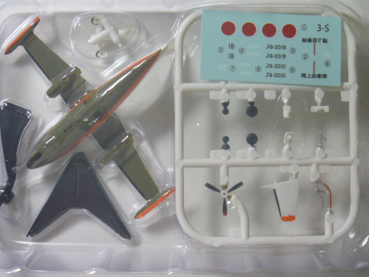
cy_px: 131
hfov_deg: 33.8
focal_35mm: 57
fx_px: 608
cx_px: 184
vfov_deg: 25.7
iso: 200
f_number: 3.8
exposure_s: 1/40
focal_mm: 9.6
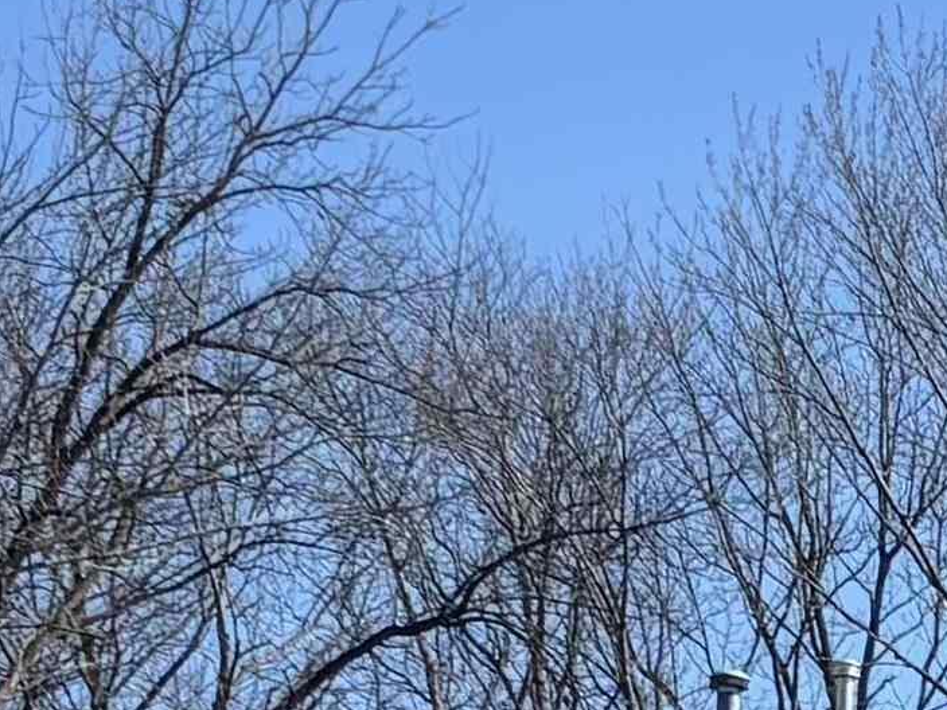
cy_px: 969
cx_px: 1310
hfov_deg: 16.6
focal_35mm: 110
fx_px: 3009
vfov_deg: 12.9
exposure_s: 1/2933
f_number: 1.6
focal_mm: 5.96
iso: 50
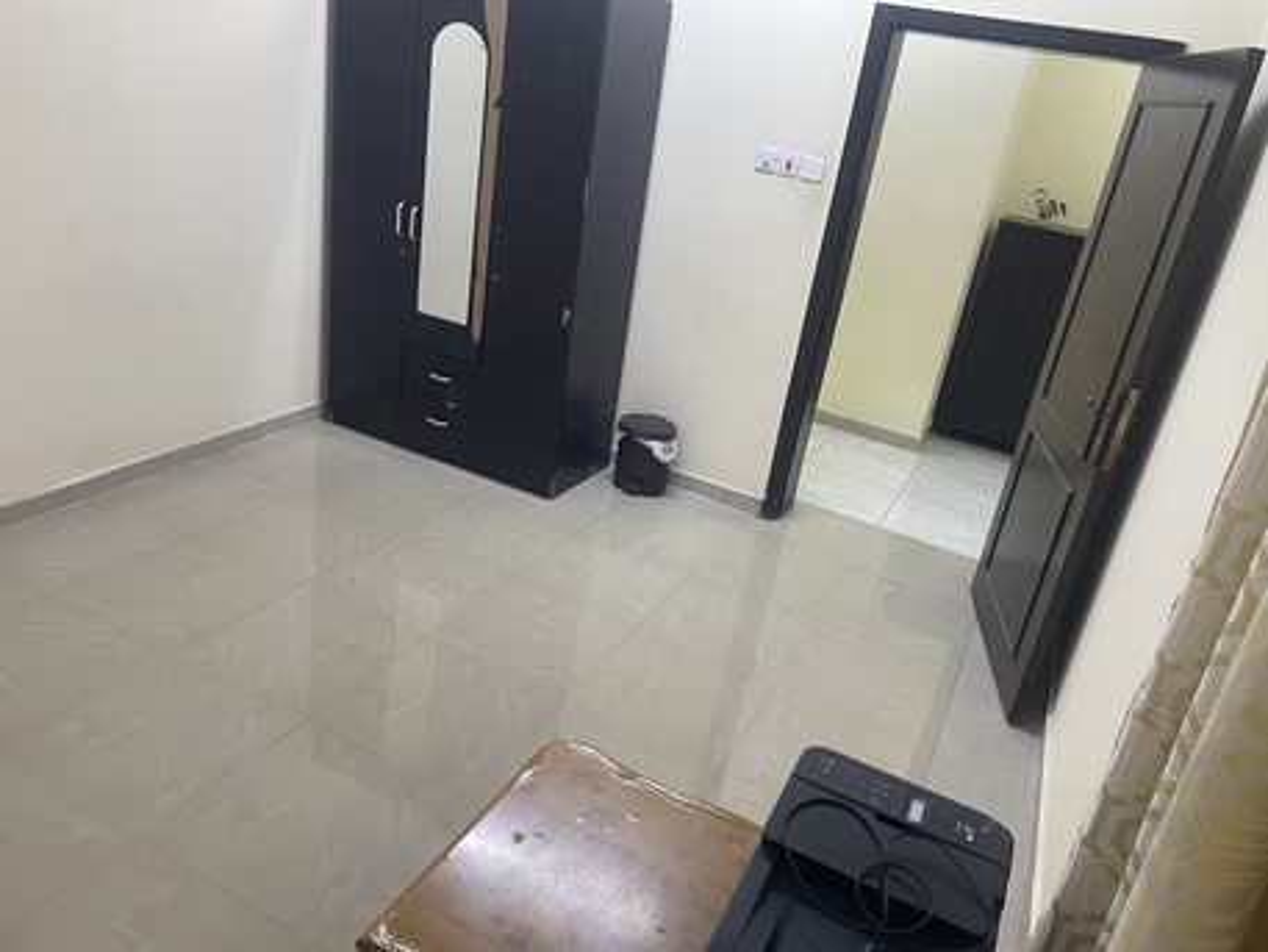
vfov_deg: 53.1
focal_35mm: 26
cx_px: 634
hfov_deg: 67.3
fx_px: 953
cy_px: 476
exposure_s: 1/50
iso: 125
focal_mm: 4.2
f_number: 1.6
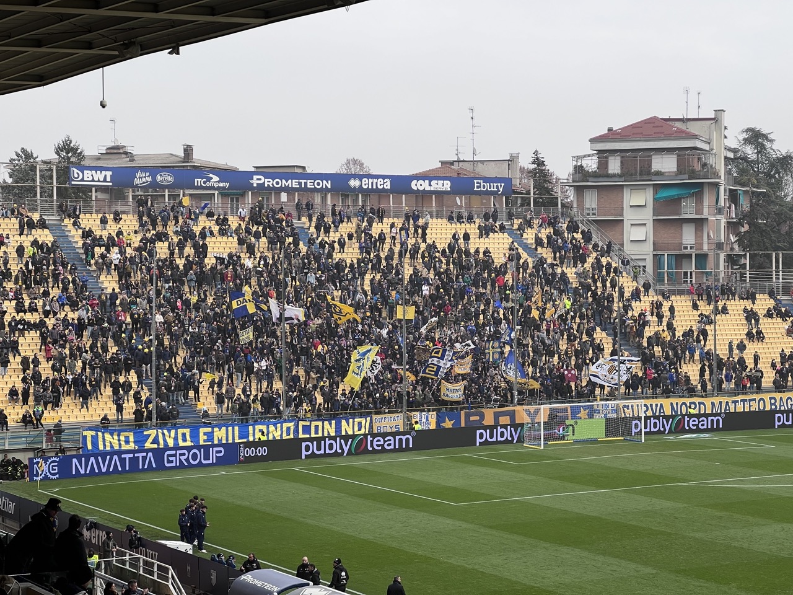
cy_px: 298
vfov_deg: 19.1
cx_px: 396
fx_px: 1764
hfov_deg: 25.3
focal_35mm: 77
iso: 32
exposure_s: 1/256
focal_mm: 9
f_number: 2.8
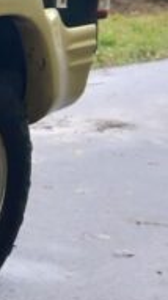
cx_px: -581
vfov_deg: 13.5
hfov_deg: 6.0
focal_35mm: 158
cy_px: 33
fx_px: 1255
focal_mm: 4
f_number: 1.8
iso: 32
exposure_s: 1/50
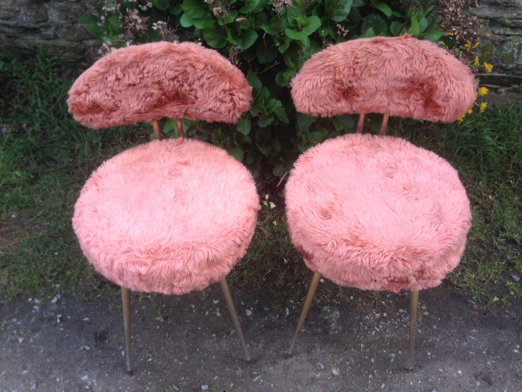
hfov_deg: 55.4
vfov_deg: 42.9
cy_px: 196
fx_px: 498
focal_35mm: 33
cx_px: 261
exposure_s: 1/190
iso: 50
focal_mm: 4.12
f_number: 2.4
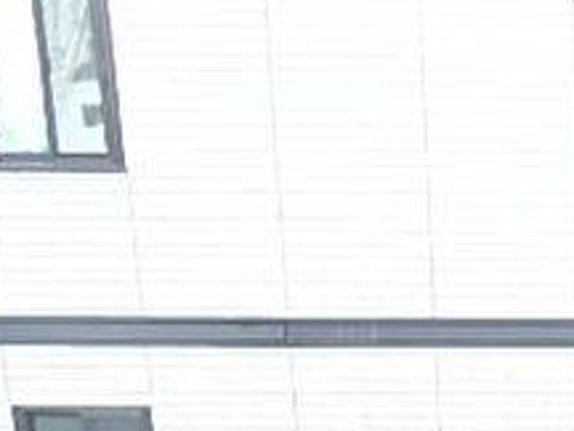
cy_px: 403
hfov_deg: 25.7
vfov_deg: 21.1
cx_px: 683
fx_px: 1128
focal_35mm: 68
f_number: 3.5
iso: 160
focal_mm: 3.7
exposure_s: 1/60
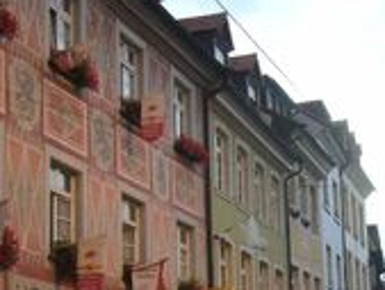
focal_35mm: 83
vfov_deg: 17.6
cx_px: 271
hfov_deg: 23.4
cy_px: 240
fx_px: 924
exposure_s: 1/60
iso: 250
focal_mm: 5.8
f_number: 2.8
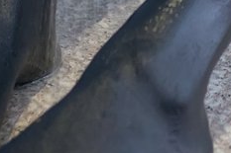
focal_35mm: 231
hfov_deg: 8.8
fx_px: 1481
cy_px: -175
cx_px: 277
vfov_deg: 5.8
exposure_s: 1/100
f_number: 1.8
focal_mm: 35
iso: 2000
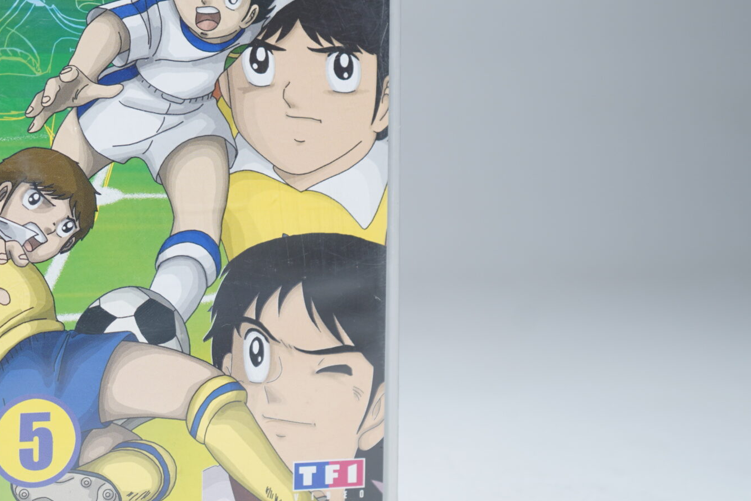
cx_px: 163
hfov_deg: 25.6
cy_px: 177
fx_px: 1627
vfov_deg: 17.5
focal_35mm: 78
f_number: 4.5
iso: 160
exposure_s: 1/13
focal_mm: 41
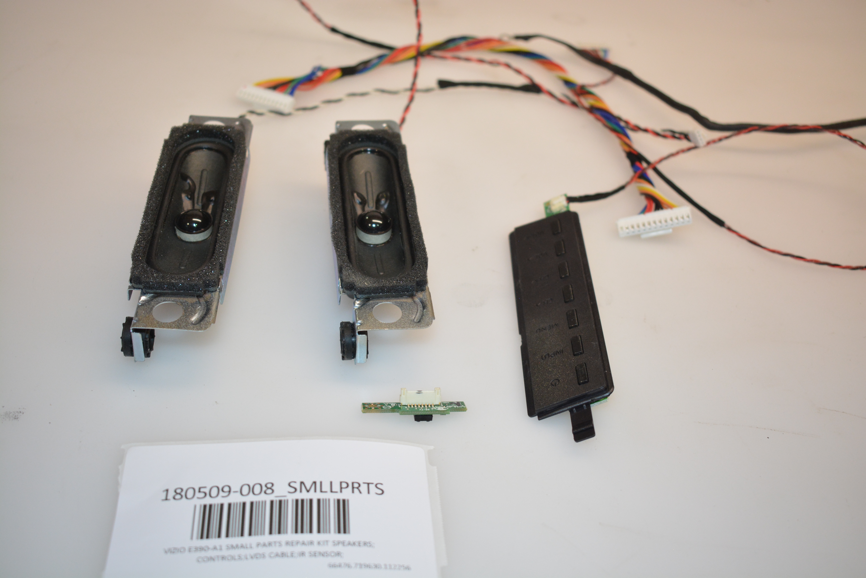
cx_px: 433
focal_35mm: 42
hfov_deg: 46.4
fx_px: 1011
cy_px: 289
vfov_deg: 31.9
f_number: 4.2
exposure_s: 1/200
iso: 800
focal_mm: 28
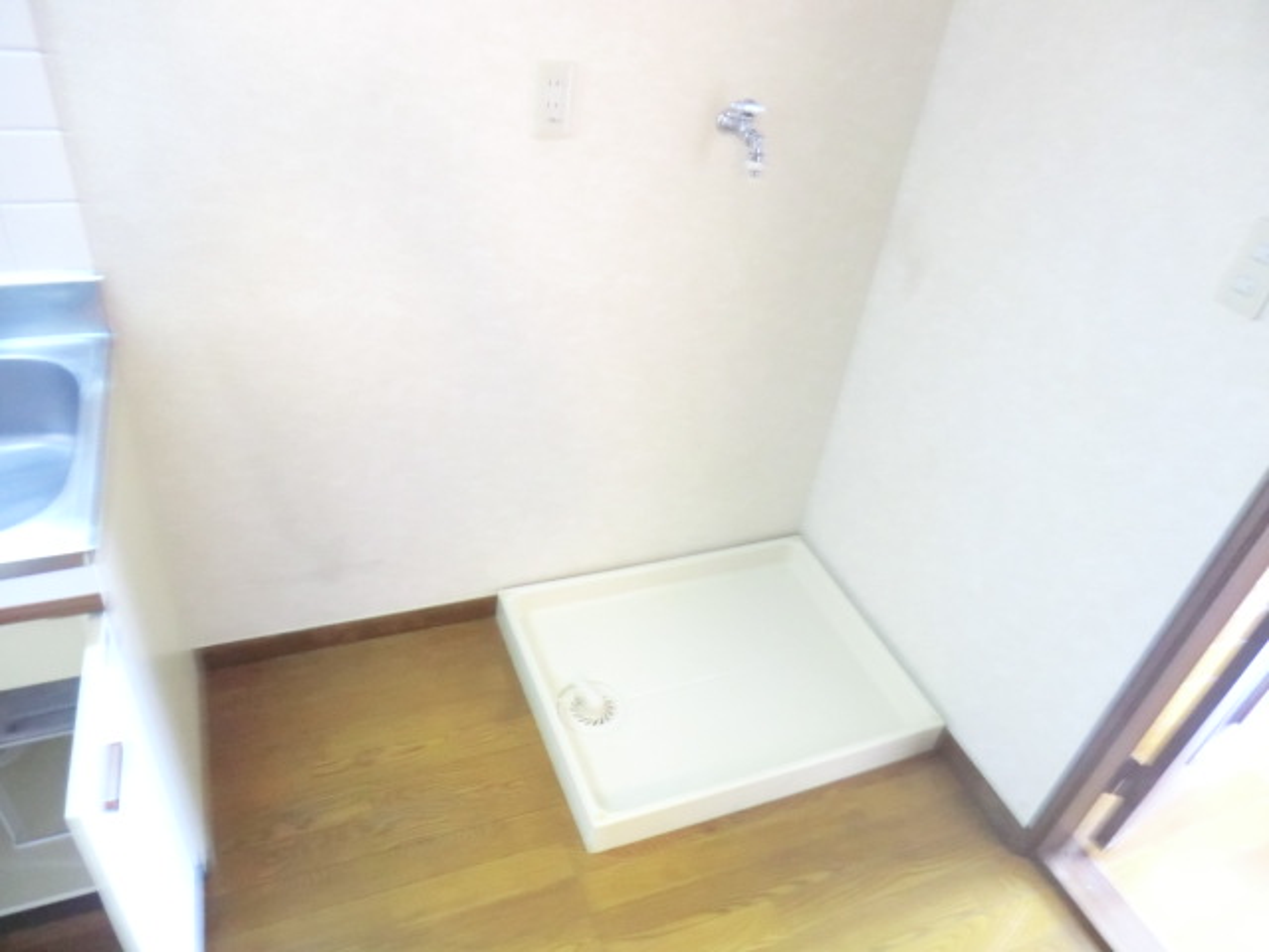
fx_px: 880
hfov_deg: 71.6
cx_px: 634
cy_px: 476
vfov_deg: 56.8
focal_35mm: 24
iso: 800
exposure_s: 1/10
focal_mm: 4.3
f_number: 3.2
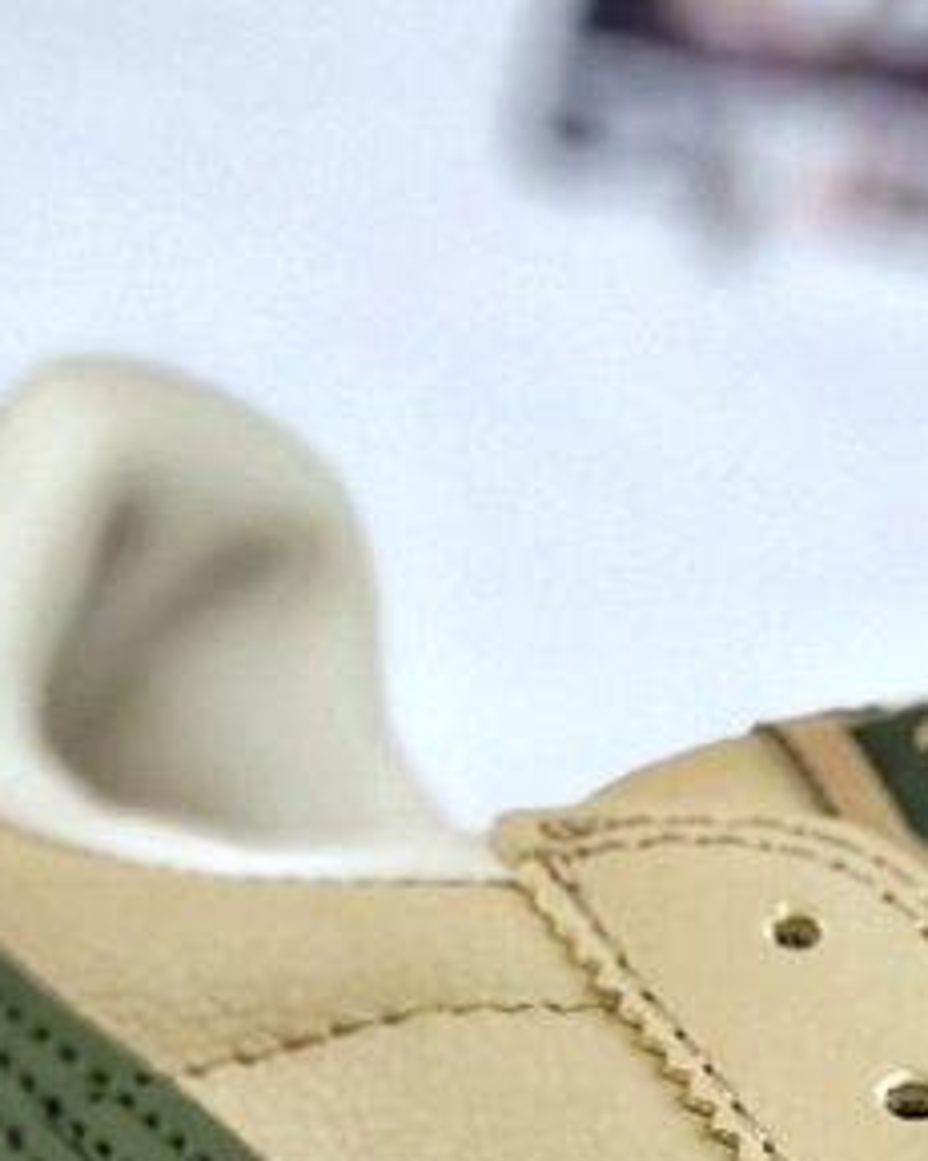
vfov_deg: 6.9
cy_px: 1511
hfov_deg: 5.6
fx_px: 9515
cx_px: 936
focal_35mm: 277
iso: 25
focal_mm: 6.6
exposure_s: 1/50
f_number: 2.8
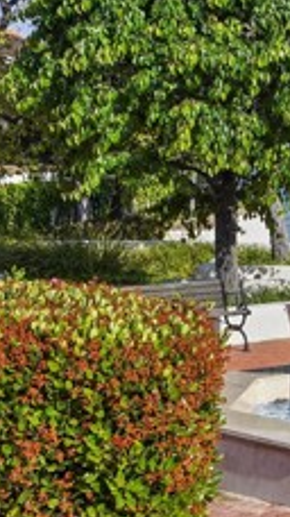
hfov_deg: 11.1
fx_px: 1410
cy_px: 142
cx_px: 480
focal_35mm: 103
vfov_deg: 20.6
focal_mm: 35
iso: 250
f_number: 8
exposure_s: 1/500
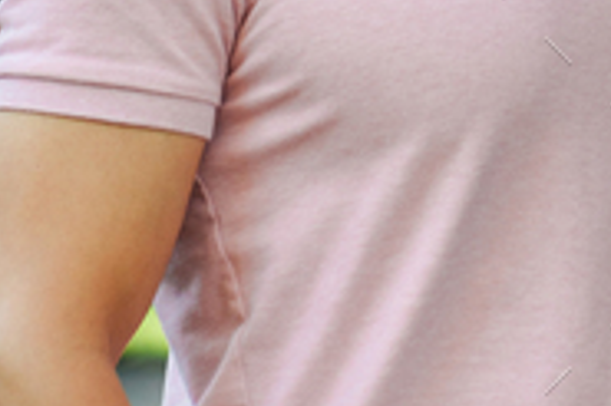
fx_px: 6901
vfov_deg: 3.4
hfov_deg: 5.1
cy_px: -305
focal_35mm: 407
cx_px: 707
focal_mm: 85
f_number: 2.8
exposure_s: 1/800
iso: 400
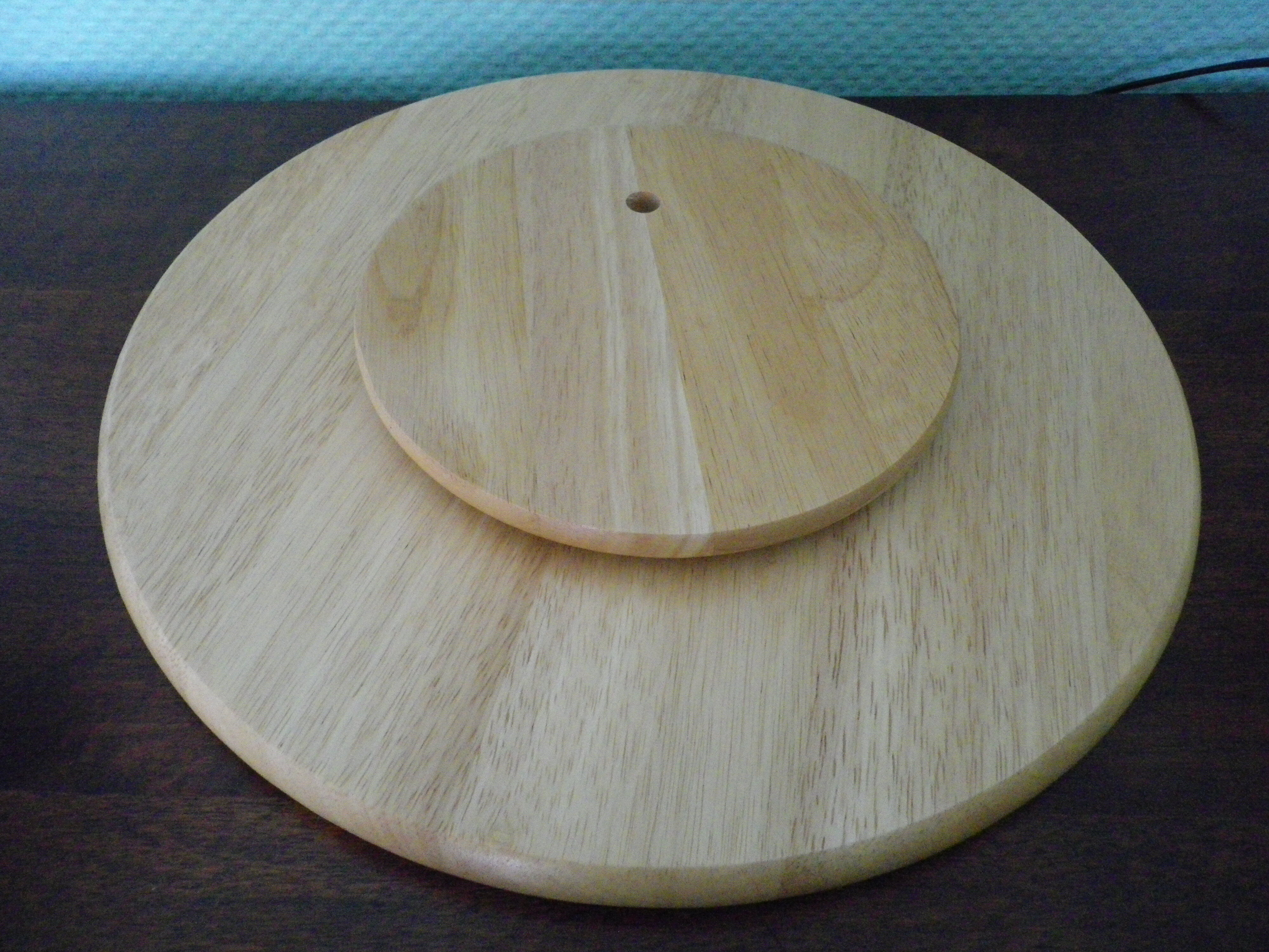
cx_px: 634
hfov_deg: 63.4
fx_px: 1026
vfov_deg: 49.7
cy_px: 476
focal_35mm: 28
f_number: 2.6
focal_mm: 4.9
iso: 800
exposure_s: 1/30
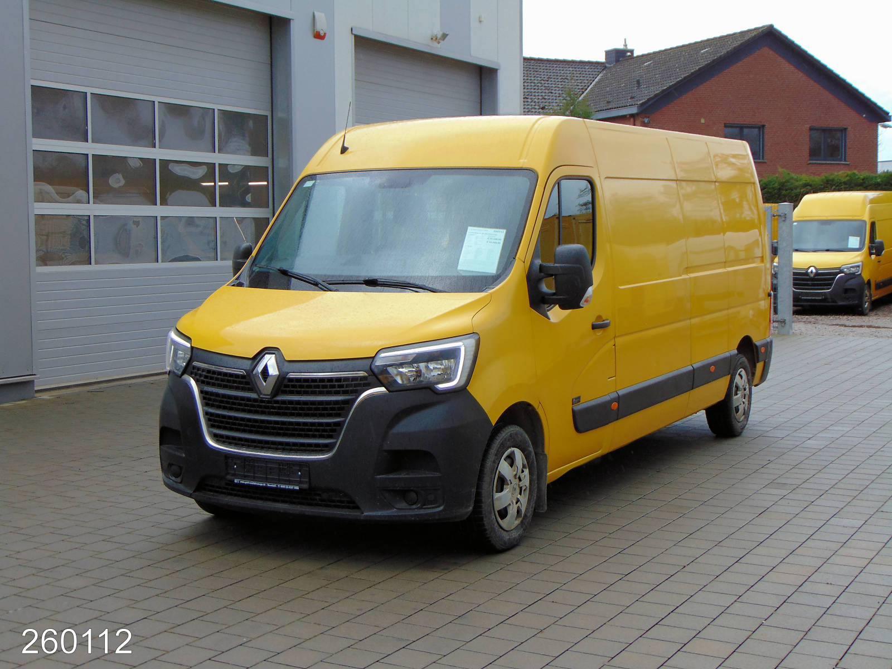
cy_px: 334
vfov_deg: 29.1
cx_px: 446
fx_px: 1288
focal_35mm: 50
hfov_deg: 38.2
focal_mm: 9
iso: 80
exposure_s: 1/250
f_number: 3.5
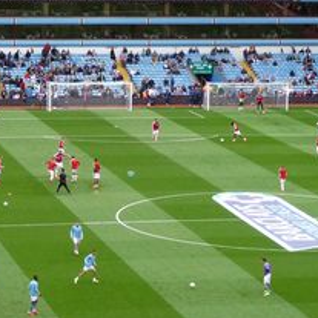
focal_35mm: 170
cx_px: 49
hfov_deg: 10.2
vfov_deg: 10.3
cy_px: 76
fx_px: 1767
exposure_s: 1/500
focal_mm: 12.4
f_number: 3.4
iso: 200
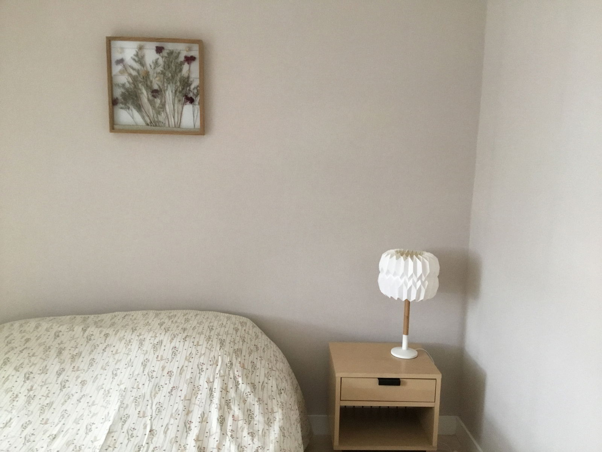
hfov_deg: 58.4
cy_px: 226
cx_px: 301
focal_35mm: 31
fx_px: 539
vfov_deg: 45.4
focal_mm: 3.3
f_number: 2.4
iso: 200
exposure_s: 1/33
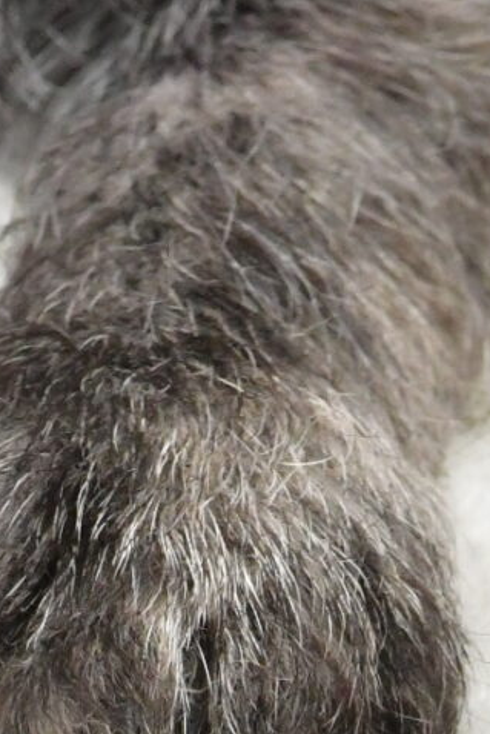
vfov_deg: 8.4
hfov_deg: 6.1
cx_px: -51
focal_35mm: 225
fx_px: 4590
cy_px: -1021
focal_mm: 28
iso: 4000
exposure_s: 1/400
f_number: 11
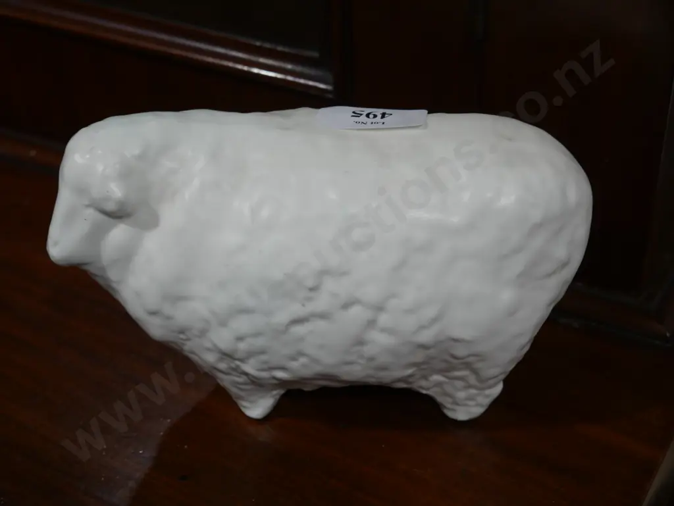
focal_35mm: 62
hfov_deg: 31.2
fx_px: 1208
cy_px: 253
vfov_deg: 23.7
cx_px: 337
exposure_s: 1/80
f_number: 5.4
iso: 320
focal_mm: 31
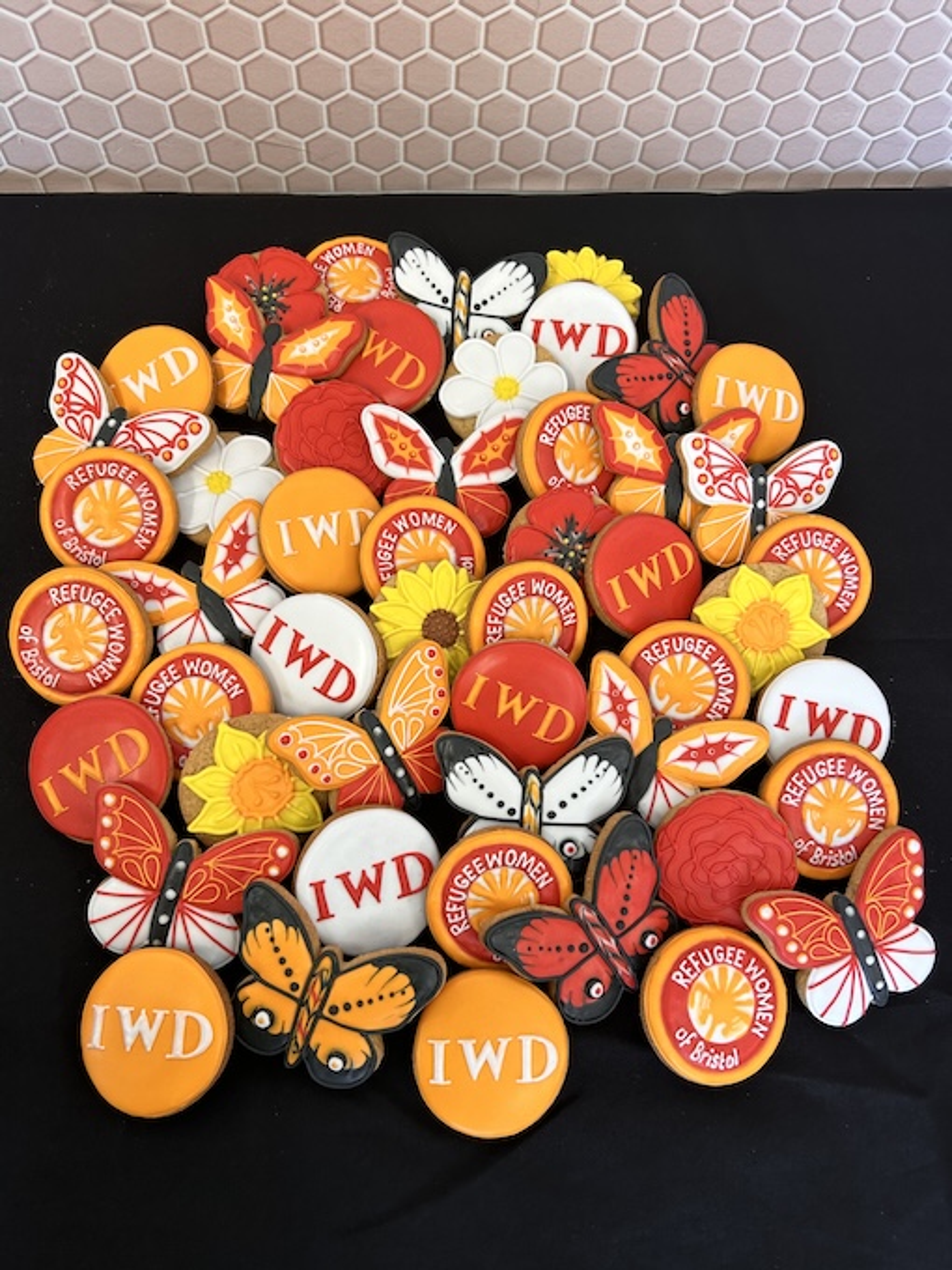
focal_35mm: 26
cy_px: 635
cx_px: 476
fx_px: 953
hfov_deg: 53.1
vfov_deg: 67.3
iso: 64
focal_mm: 5.7
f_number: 1.5
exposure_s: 1/100
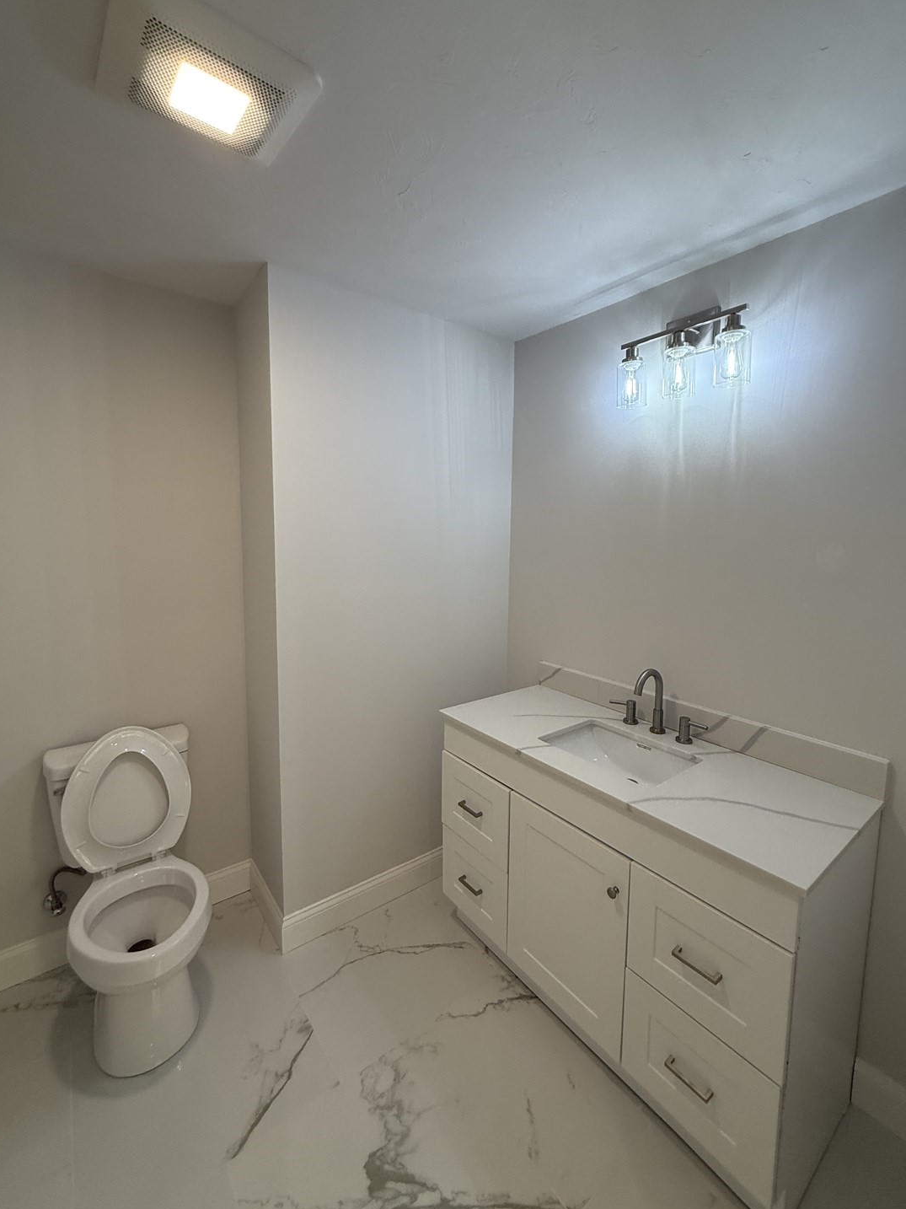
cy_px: 586
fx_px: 524
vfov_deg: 98.2
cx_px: 474
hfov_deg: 81.7
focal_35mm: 15
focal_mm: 2.22
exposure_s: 1/120
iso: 125
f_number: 2.2
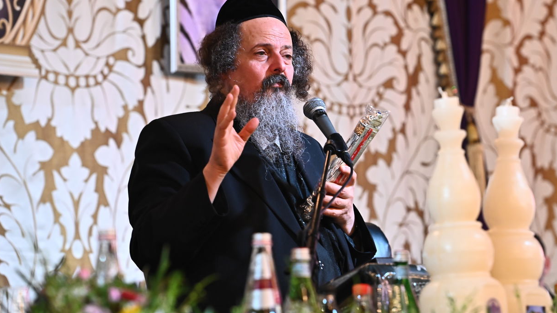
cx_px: 309
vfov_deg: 7.4
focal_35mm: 163
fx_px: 2408
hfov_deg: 13.2
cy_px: 126
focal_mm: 135
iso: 3200
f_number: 5
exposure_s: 1/125
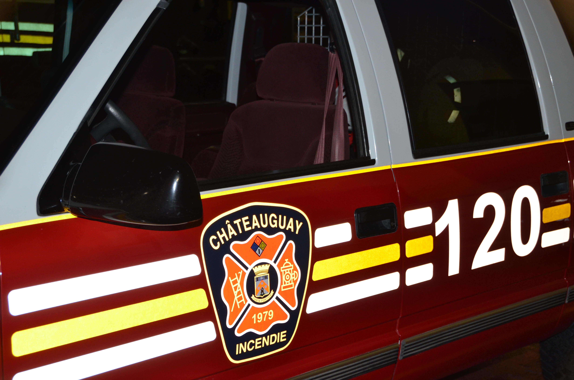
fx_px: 835
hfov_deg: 37.9
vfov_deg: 25.6
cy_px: 190
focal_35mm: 52
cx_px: 287
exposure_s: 1/60
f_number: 4.2
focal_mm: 35
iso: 800
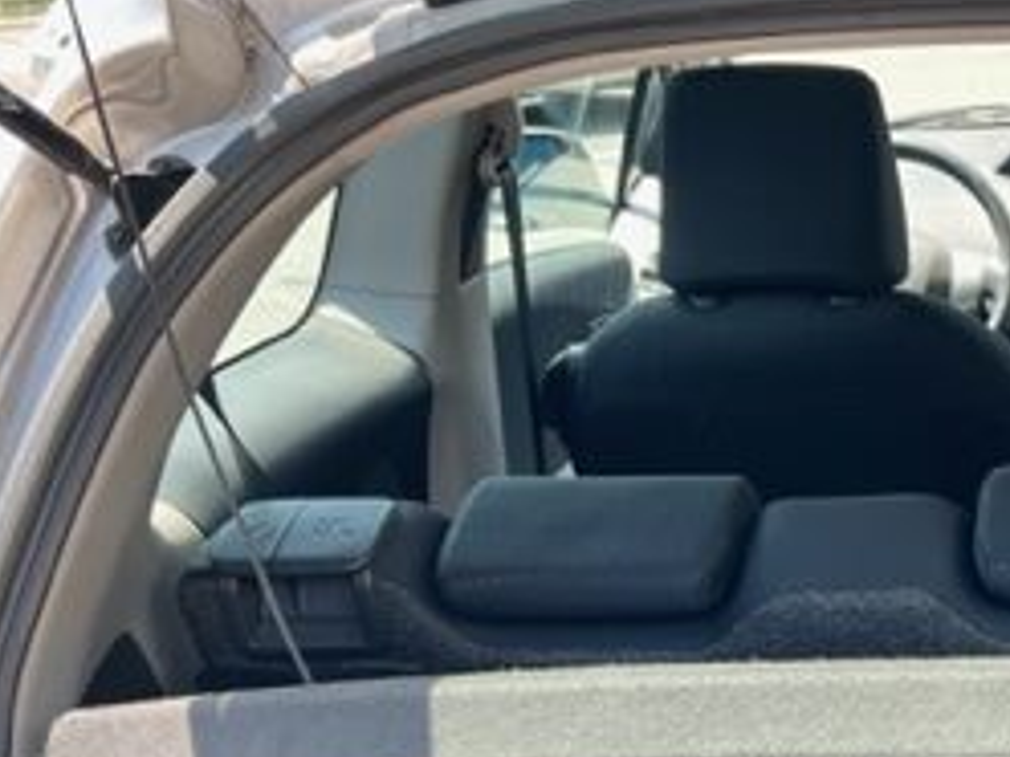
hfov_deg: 26.8
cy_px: 806
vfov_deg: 21.0
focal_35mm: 67
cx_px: 1091
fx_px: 1955
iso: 50
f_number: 1.5
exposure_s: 1/206
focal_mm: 5.7
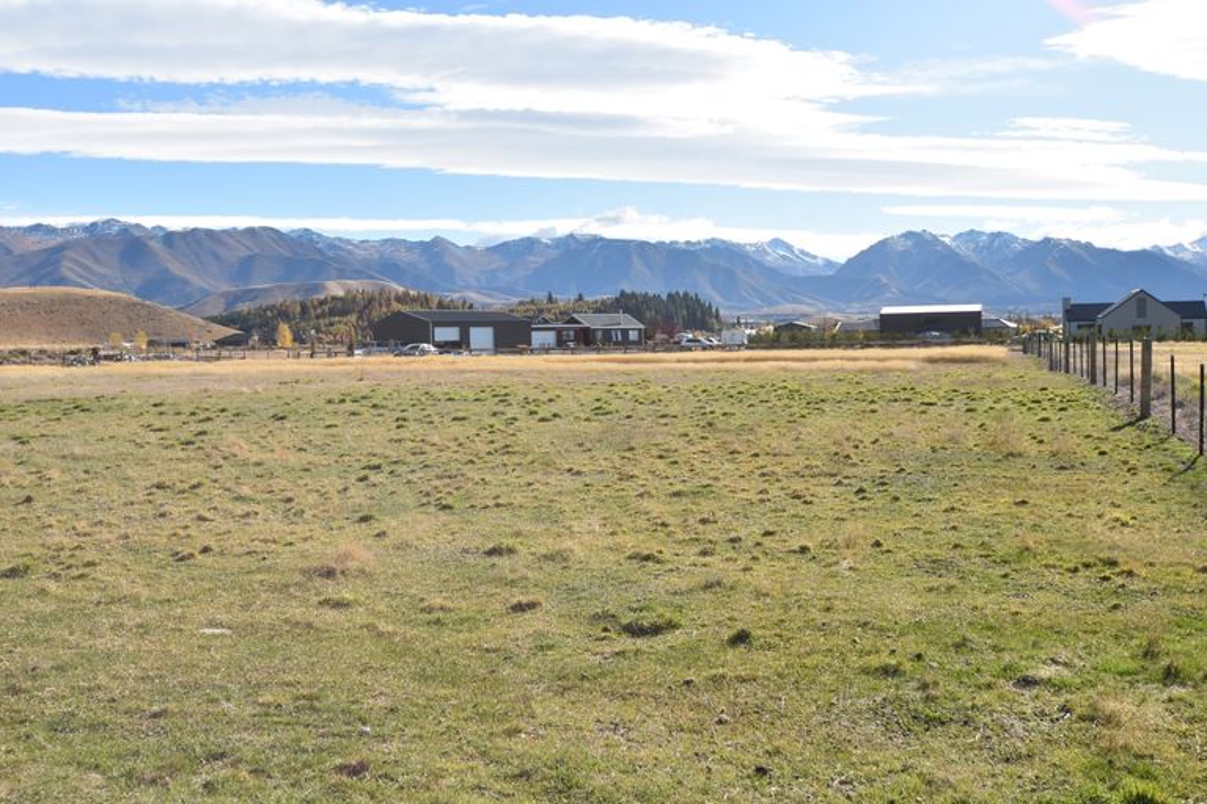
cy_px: 402
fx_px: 1207
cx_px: 604
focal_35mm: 36
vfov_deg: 36.9
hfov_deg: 53.1
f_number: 10
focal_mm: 24
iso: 200
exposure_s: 1/400
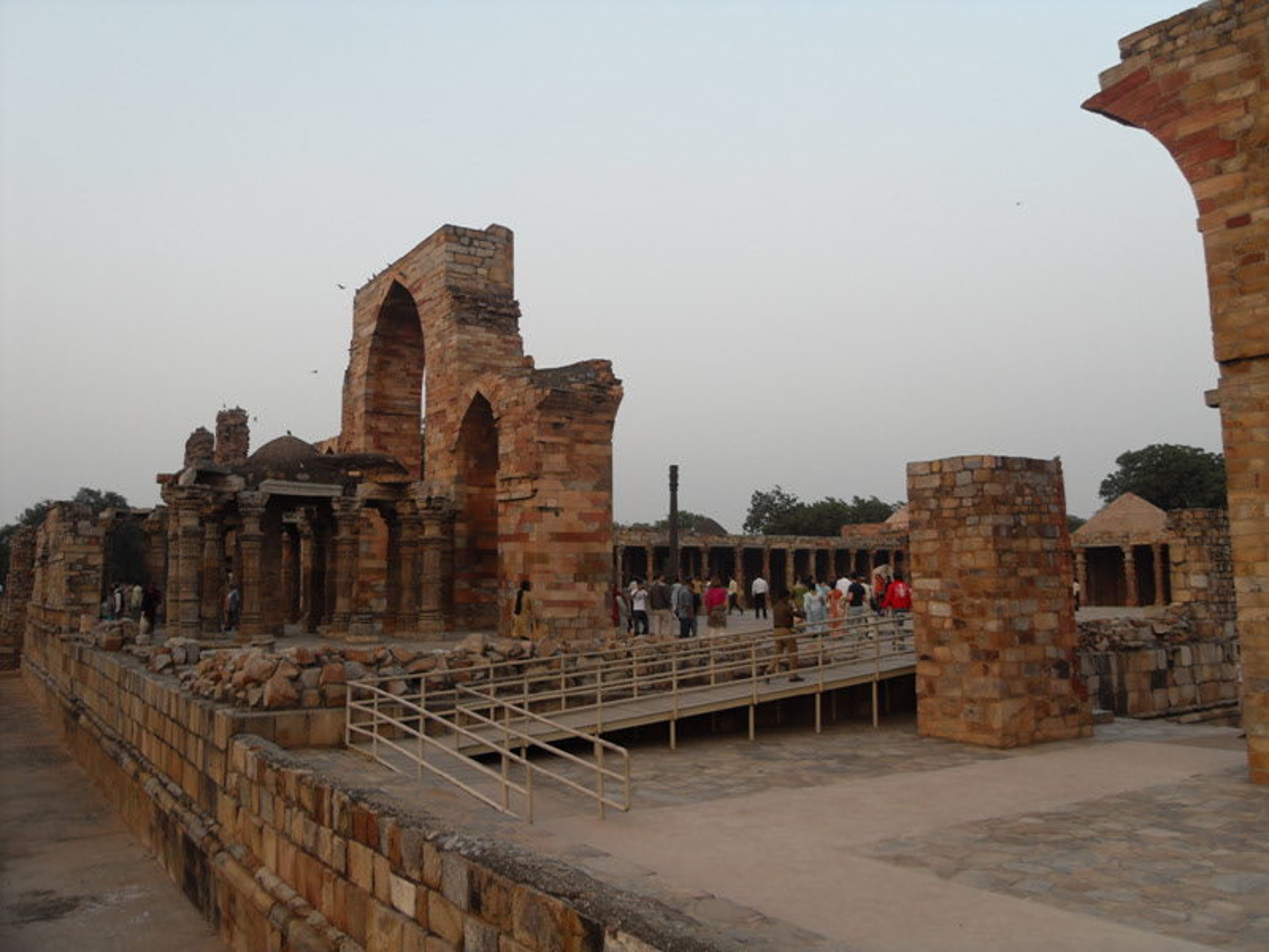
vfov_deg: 49.7
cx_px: 634
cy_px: 476
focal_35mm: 28
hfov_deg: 63.4
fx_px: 1026
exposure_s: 1/180
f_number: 2.8
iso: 80
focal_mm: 6
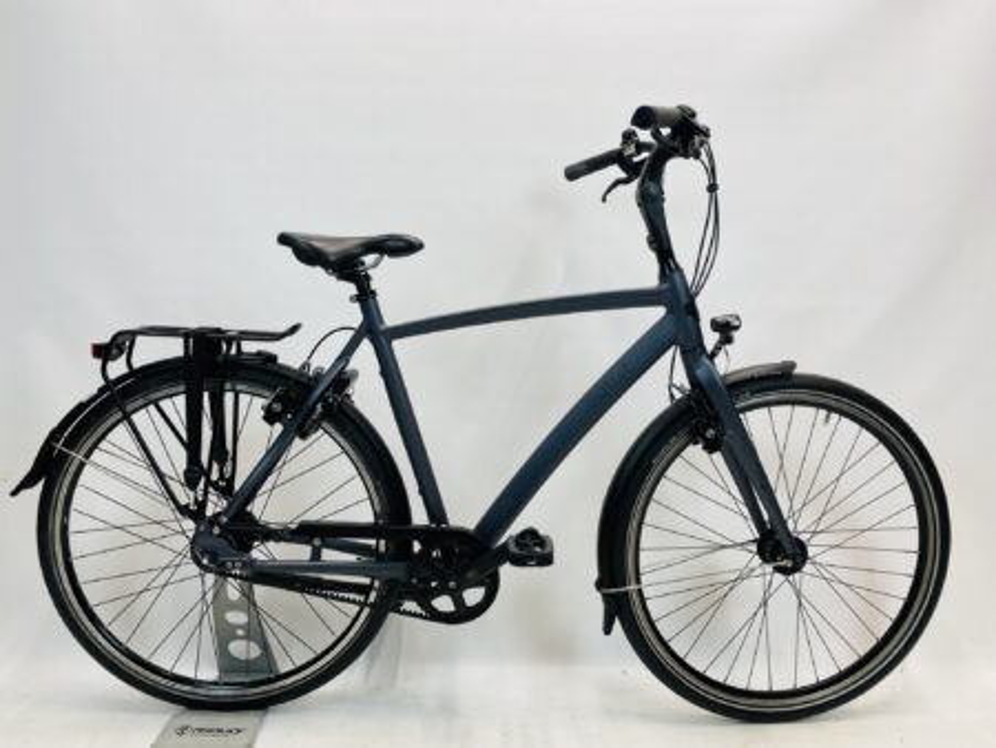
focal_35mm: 26
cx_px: 498
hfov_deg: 67.3
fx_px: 748
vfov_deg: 53.1
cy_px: 374
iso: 50
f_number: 1.8
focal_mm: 4.25
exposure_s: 1/100
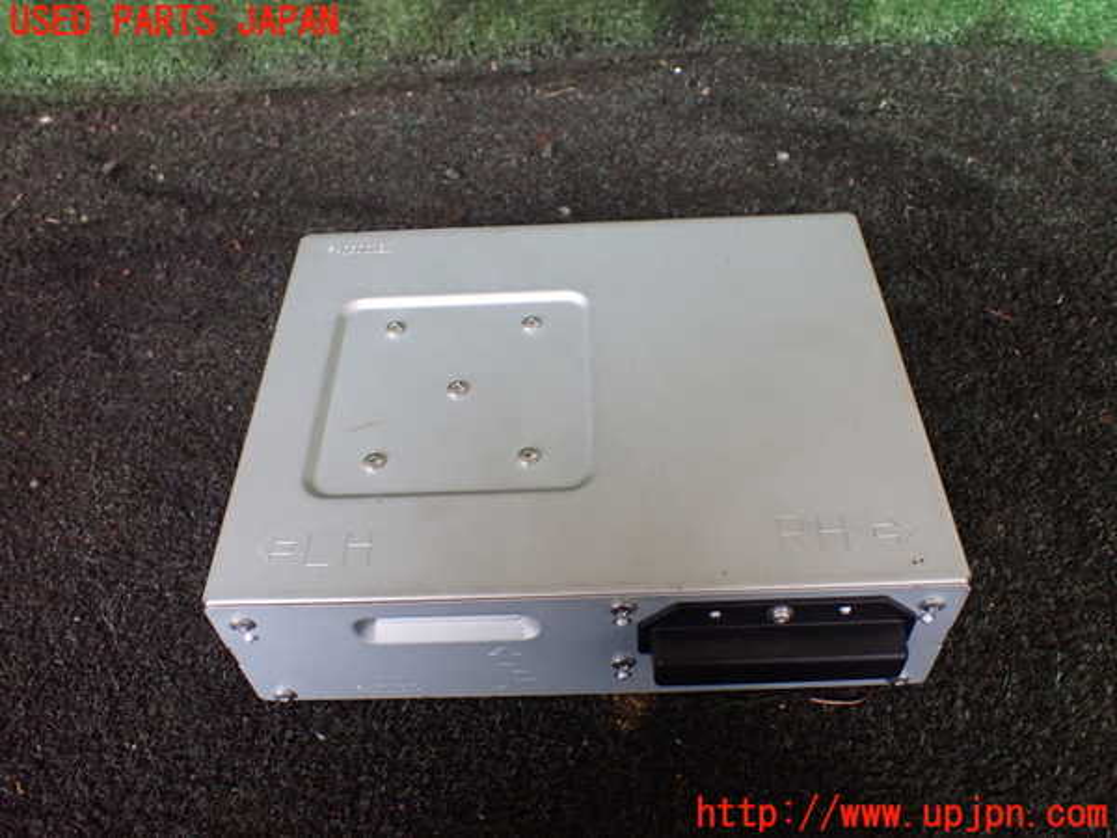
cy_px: 419
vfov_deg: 46.8
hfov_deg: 60.0
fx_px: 968
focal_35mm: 30
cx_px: 558
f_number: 2.3
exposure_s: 1/125
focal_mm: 5.4
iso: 800
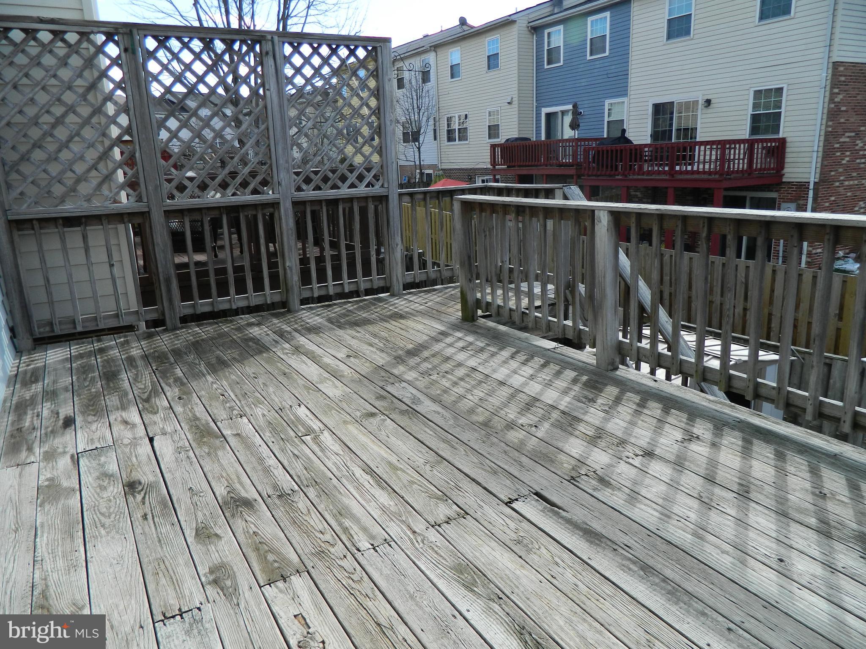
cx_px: 433
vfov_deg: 54.9
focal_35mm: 25
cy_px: 324
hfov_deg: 69.4
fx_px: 625
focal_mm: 4.5
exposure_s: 1/500
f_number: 3.1
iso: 80
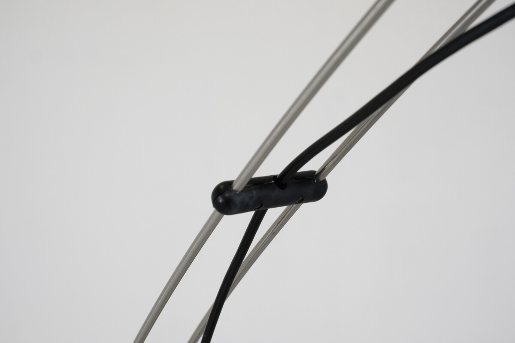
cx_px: 258
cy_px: 172
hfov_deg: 37.5
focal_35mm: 53
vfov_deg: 25.5
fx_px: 758
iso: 800
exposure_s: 1/110
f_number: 5.6
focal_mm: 35
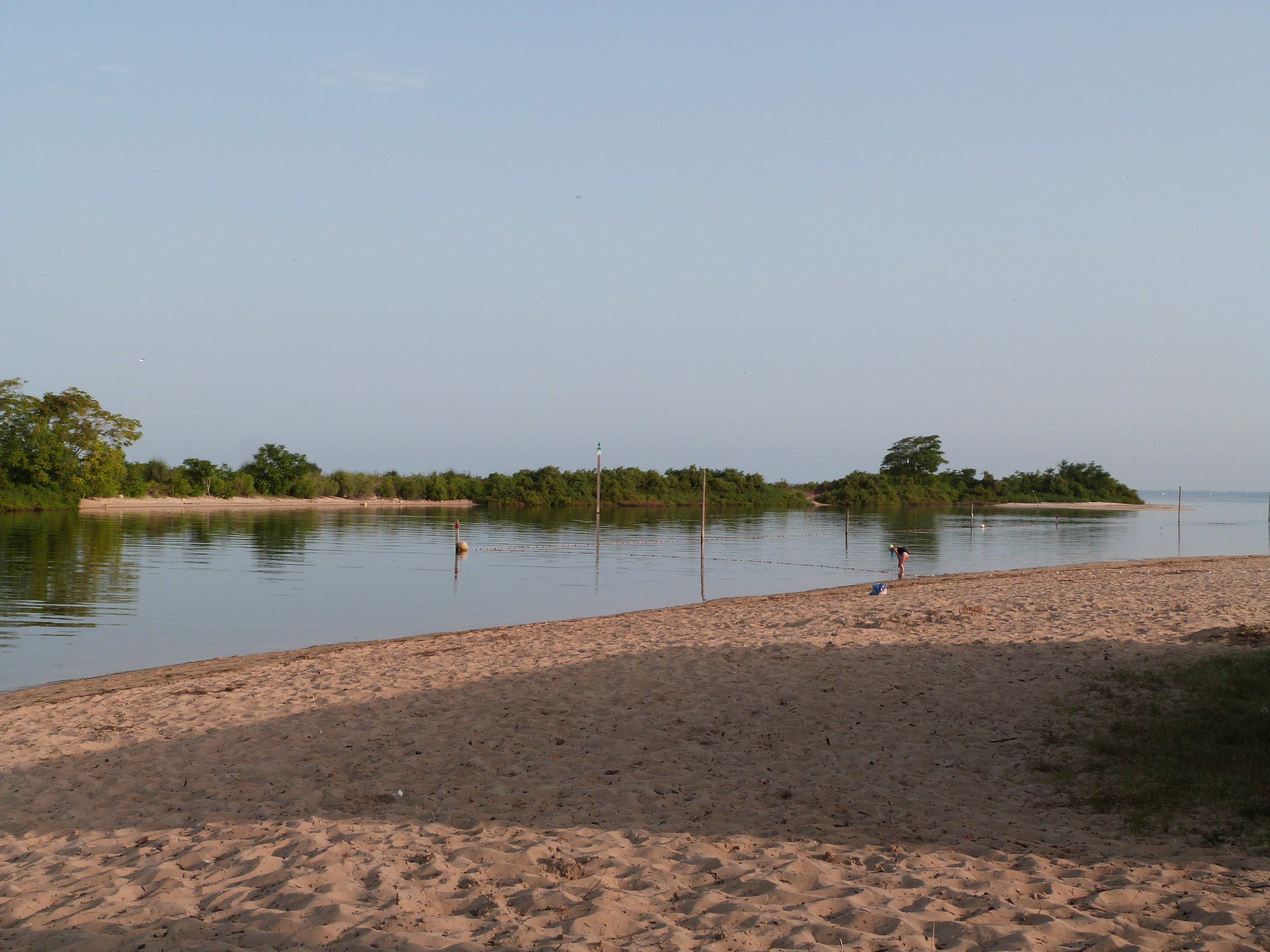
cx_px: 635
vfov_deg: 31.5
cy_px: 476
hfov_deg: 41.2
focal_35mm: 46
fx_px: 1688
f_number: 5.6
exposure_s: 1/320
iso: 100
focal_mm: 8.3
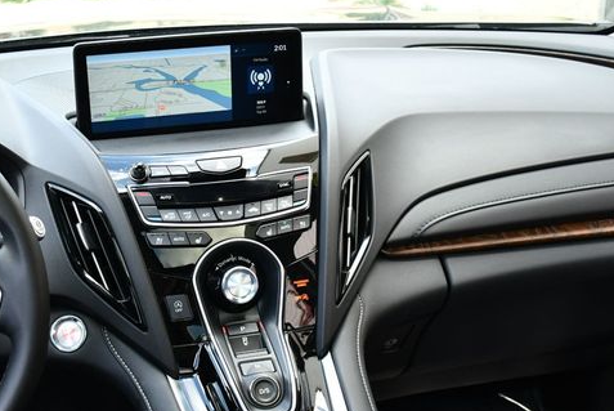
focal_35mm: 59
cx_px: 215
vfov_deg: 23.0
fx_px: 1007
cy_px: 271
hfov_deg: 33.7
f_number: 3.8
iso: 720
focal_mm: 22
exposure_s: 1/250
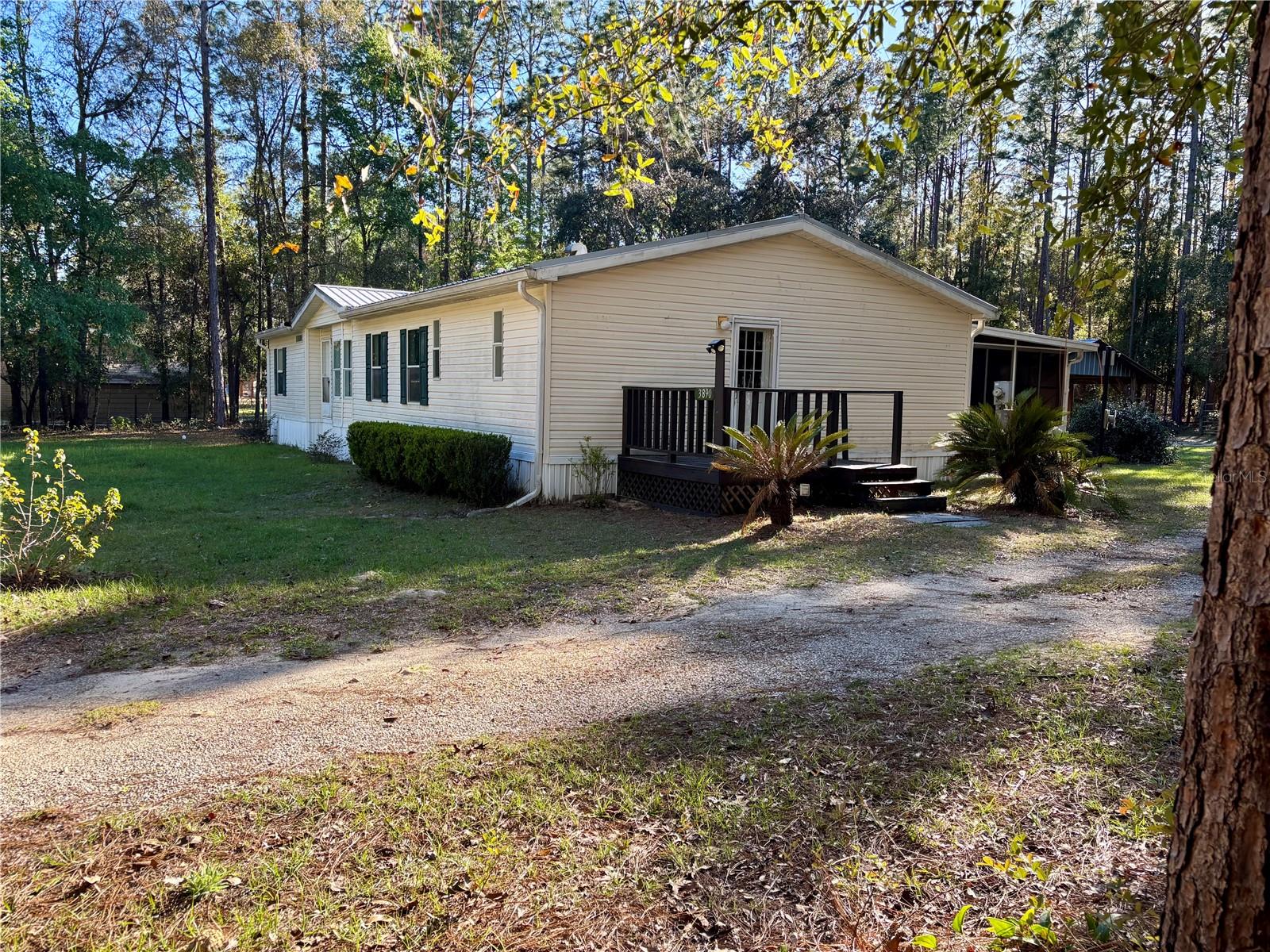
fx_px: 954
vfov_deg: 53.1
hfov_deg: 67.3
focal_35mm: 26
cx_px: 635
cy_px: 476
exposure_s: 1/452
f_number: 1.6
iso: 50
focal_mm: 5.96
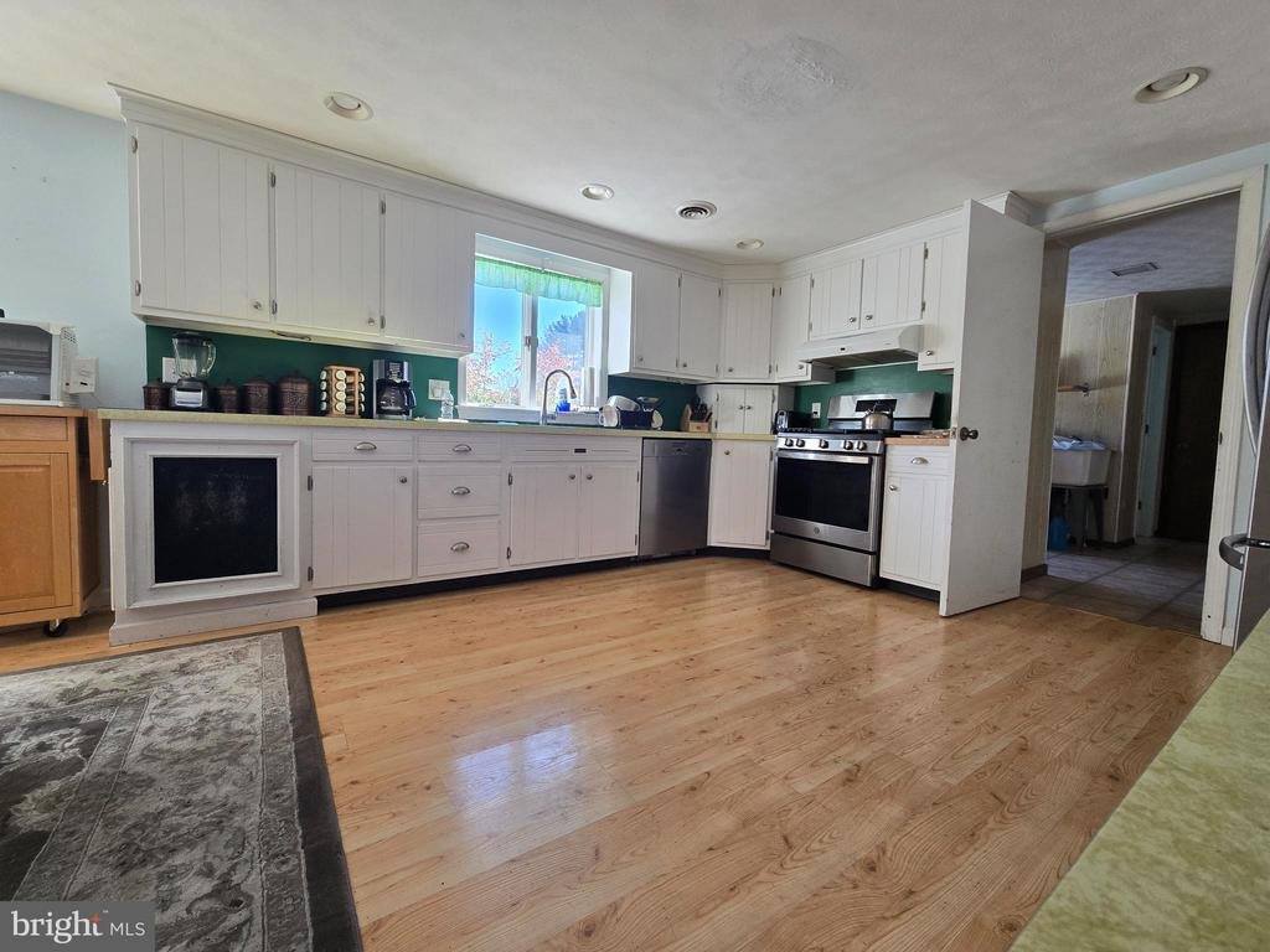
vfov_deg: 89.9
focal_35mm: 13
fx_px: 477
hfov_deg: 106.2
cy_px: 476
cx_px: 635
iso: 80
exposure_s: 1/120
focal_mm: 2.2
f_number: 2.2
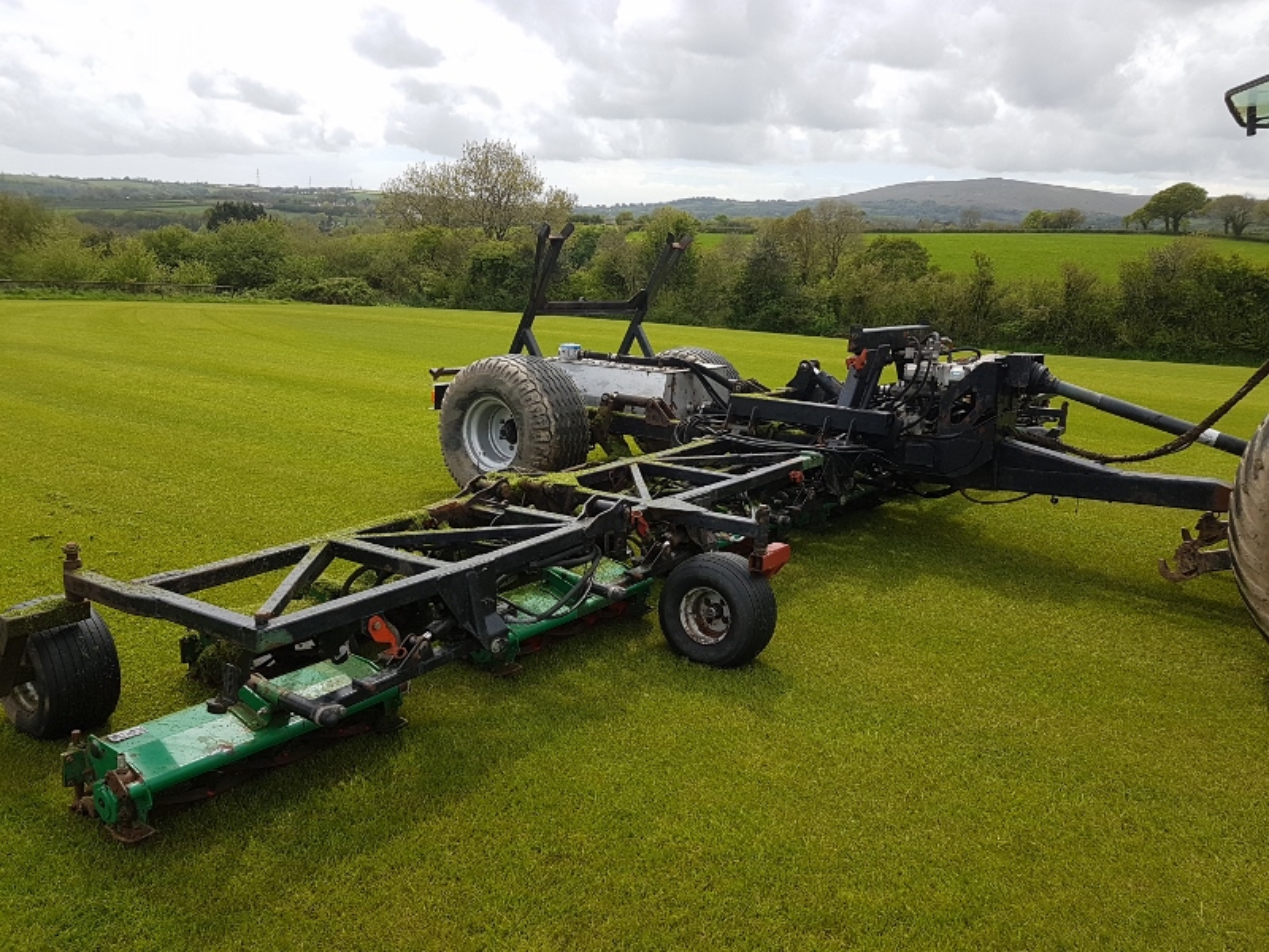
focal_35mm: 26
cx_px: 634
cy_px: 476
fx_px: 953
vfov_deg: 53.1
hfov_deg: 67.3
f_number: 1.7
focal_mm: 4.2
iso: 40
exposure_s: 1/1372
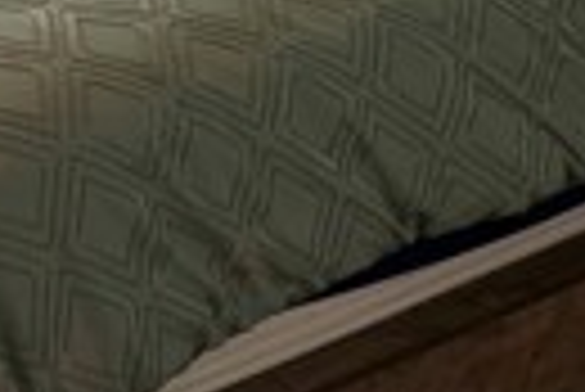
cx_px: -626
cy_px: -297
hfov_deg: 13.8
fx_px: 2001
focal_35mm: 123
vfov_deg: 10.5
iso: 100
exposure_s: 1/246
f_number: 1.78
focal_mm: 6.76
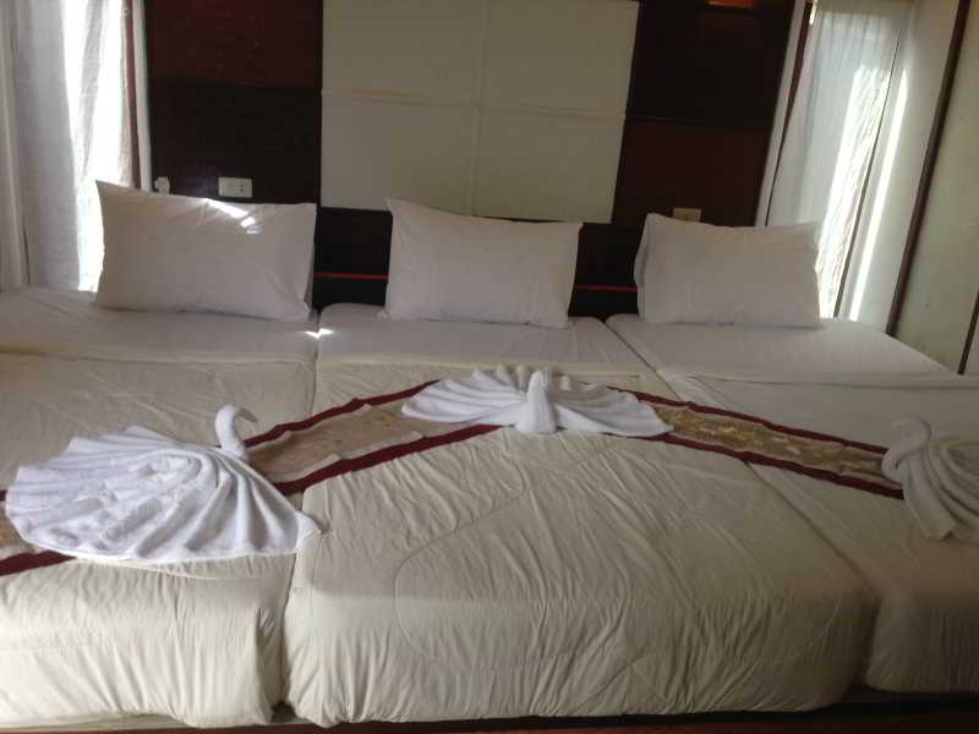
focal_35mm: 33
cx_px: 490
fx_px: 933
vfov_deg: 42.9
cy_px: 367
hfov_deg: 55.4
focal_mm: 4.13
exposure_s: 1/40
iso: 64
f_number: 2.4
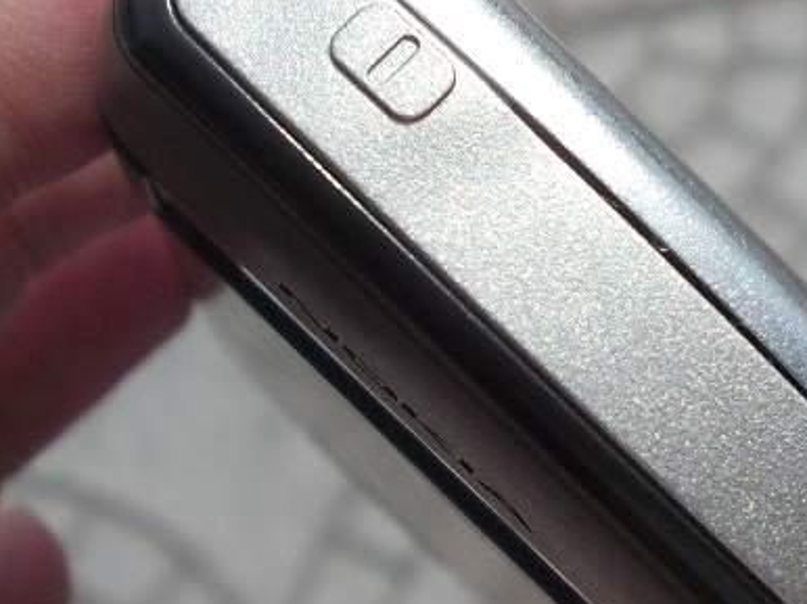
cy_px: 137
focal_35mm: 122
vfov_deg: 12.1
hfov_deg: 16.1
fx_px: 2842
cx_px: 572
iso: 80
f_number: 6.5
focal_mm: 6.1
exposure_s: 1/320
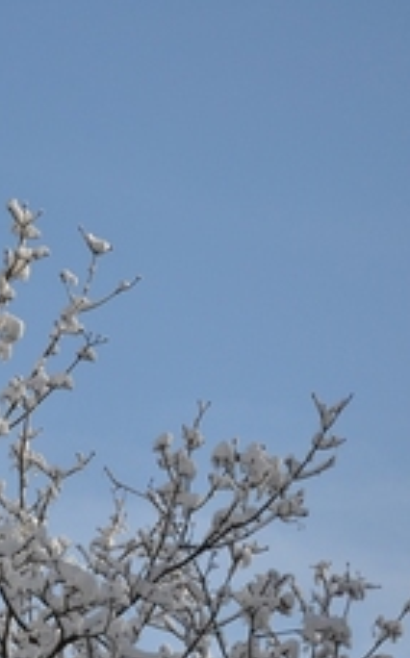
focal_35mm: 175
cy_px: 377
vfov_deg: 12.0
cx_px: -185
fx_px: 3137
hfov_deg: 7.4
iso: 200
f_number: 7.1
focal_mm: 58
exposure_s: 1/1000
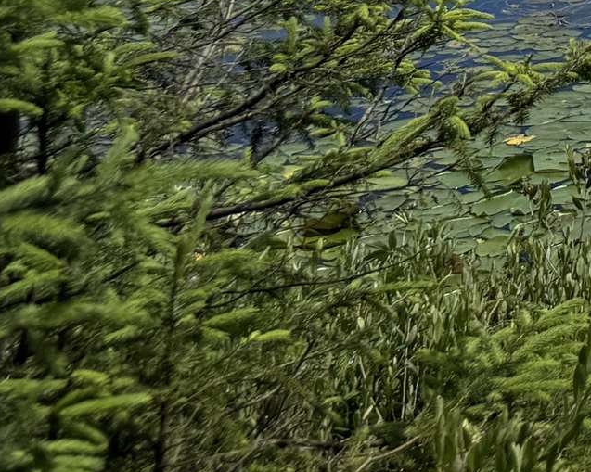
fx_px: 1976
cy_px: -586
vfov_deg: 11.7
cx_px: 1364
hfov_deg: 13.3
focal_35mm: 113
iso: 80
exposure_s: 1/9009
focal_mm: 6.76
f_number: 1.78
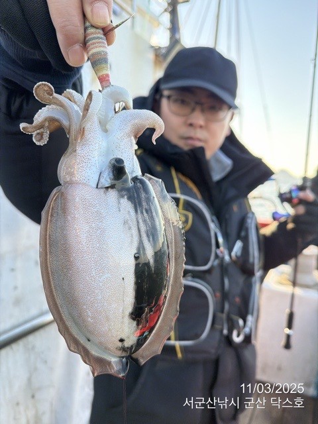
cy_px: 212
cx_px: 159
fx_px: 294
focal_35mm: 24
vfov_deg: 71.6
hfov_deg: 56.8
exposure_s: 1/1770
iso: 400
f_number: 1.78
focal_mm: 6.76
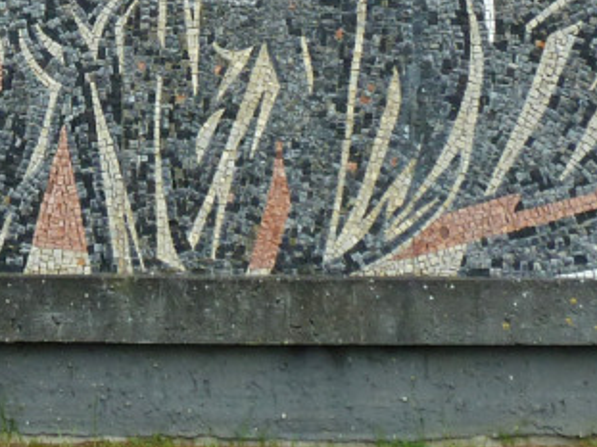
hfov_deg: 17.2
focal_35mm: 112
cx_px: -4
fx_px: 1931
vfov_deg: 12.8
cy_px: -130
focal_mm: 4.7
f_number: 4
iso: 80
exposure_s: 1/250
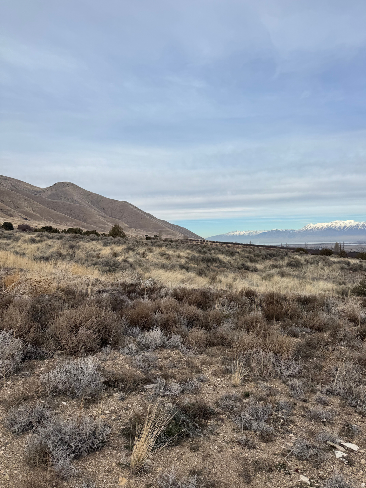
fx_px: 338
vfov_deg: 71.6
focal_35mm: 24
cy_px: 244
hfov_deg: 56.8
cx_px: 183
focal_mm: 6.76
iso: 80
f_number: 1.78
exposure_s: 1/3597
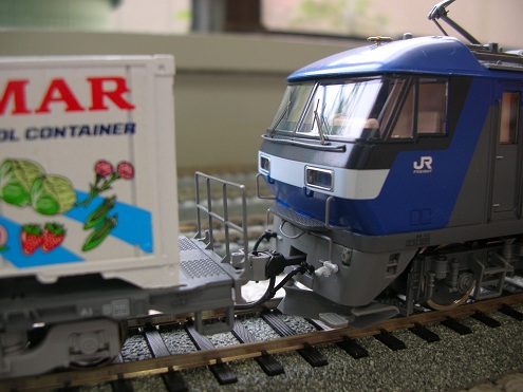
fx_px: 529
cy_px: 196
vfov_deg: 40.7
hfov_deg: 52.6
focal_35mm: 35
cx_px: 262
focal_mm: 5.8
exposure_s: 1/18.5
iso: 50
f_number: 2.8
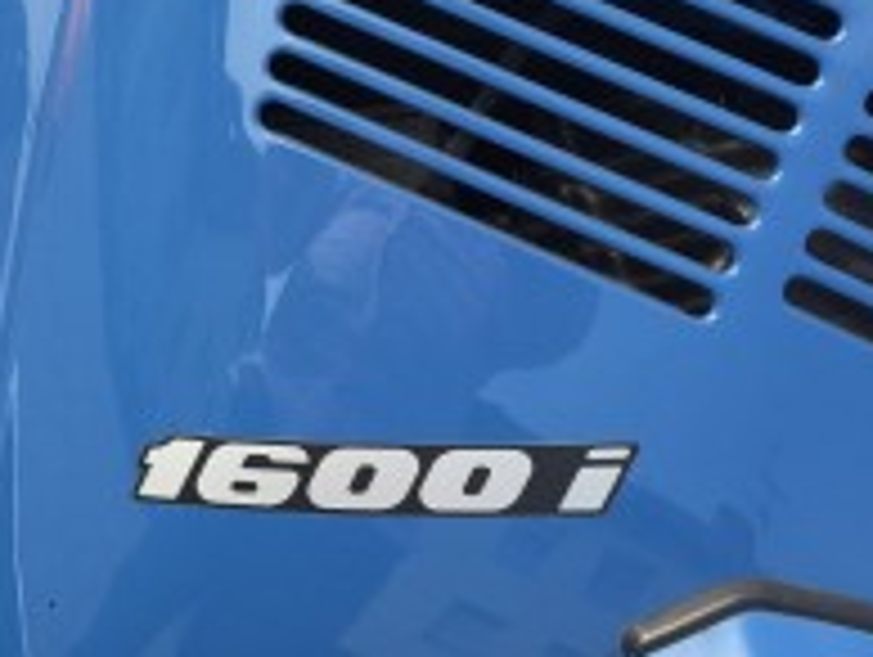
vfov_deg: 20.9
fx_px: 1717
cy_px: -9
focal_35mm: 68
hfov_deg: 27.2
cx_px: 45
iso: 32
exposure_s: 1/590
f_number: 2.2
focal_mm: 4.15
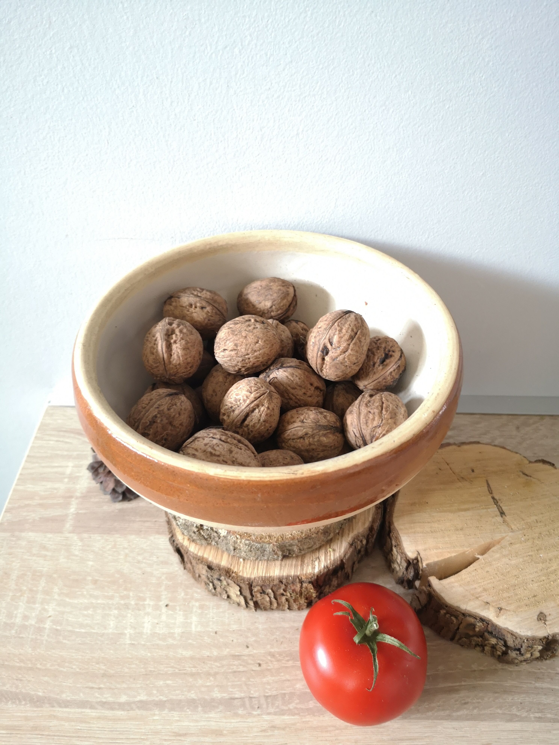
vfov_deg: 65.3
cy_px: 372
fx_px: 581
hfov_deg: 51.4
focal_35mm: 27
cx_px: 280
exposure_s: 1/25
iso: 400
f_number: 1.8
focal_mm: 3.95
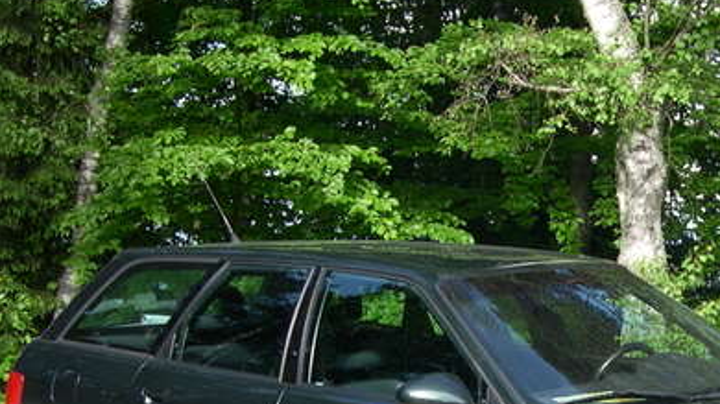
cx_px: 587
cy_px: 410
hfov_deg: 24.6
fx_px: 1622
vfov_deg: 14.0
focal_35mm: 85
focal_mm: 8
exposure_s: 1/357
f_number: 2.8
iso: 100
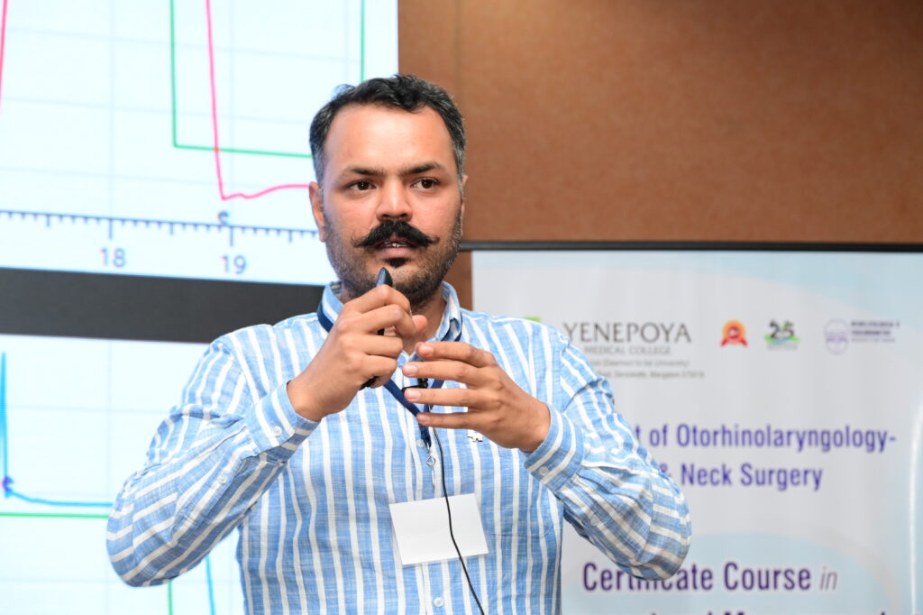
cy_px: 308
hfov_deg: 22.1
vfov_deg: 14.9
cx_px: 462
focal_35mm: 92
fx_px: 2358
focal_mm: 92
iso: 2200
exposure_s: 1/125
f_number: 6.3
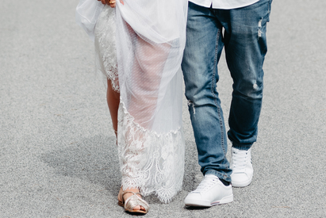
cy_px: -78
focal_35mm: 248
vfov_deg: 5.5
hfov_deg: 8.3
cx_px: 194
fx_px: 2248
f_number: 2.8
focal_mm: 85
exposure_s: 1/3200
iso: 100
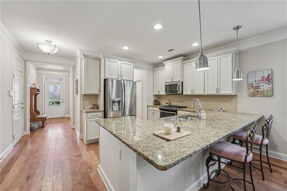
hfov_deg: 104.3
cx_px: 144
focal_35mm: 14
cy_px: 96
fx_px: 112
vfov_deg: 81.1
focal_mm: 14
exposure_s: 1/8
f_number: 8
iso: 320
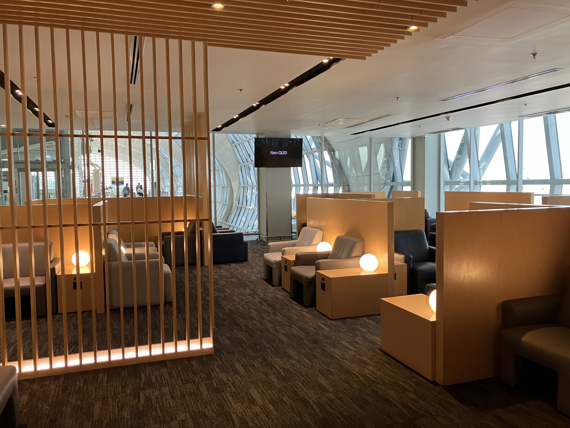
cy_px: 214
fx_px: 461
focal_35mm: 28
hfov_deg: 63.4
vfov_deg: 49.7
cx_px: 285
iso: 125
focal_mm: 3.99
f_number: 1.8
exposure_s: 1/50
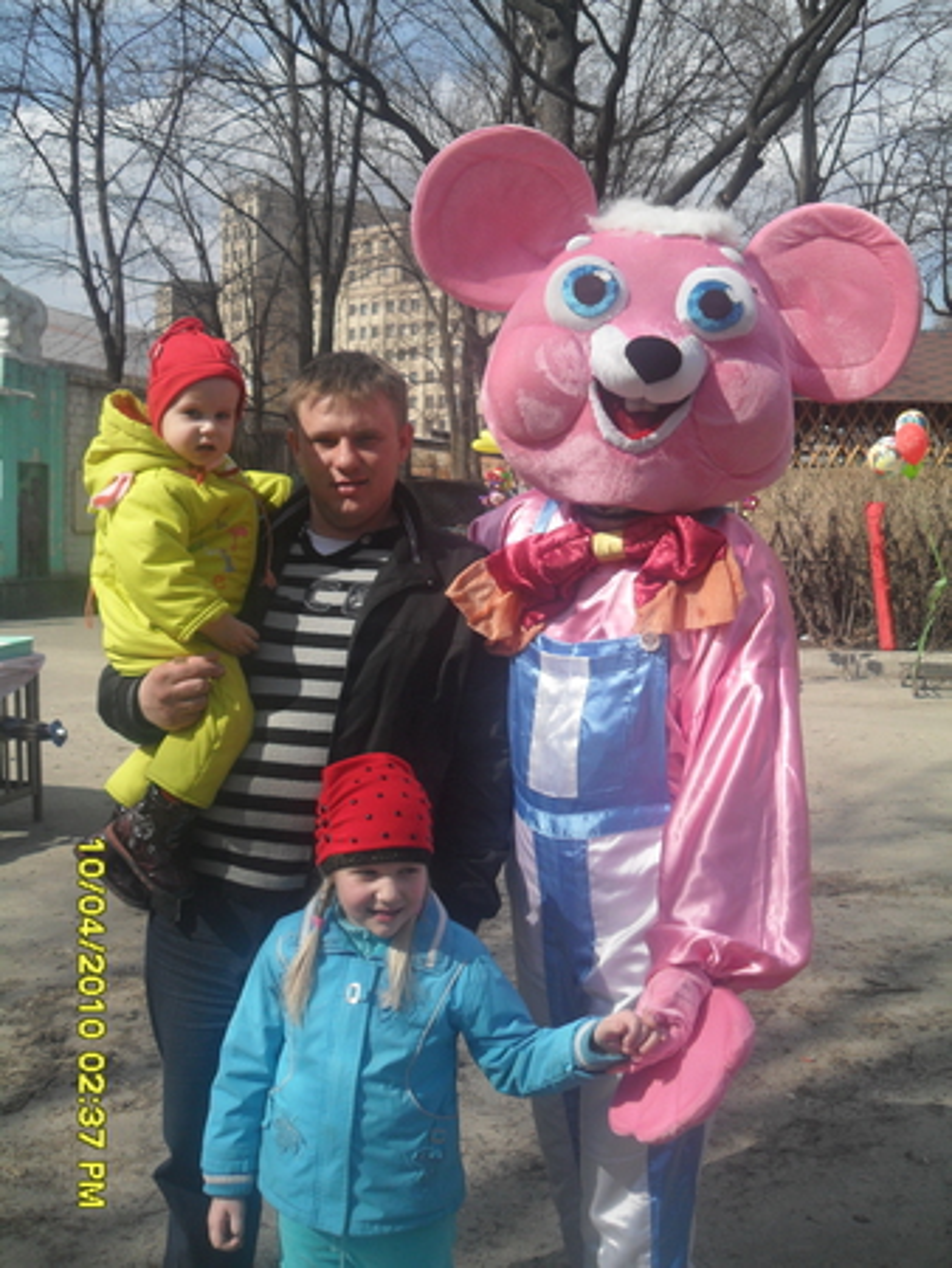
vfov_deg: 52.6
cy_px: 634
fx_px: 1282
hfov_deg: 40.7
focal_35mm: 35
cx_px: 476
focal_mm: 6.2
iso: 100
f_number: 8.9
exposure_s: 1/125
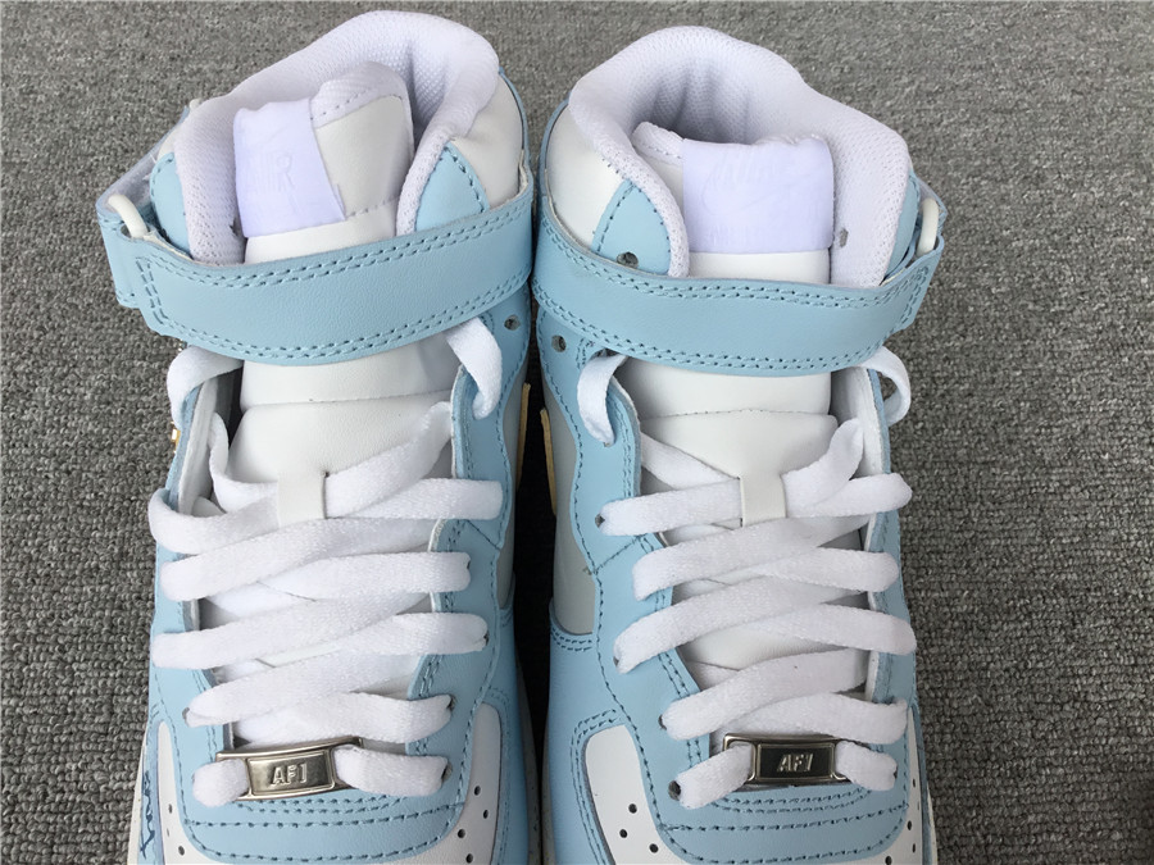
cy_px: 432
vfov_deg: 45.4
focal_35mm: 31
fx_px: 1033
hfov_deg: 58.4
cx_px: 577
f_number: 2.4
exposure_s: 1/158
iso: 25
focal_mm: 3.3
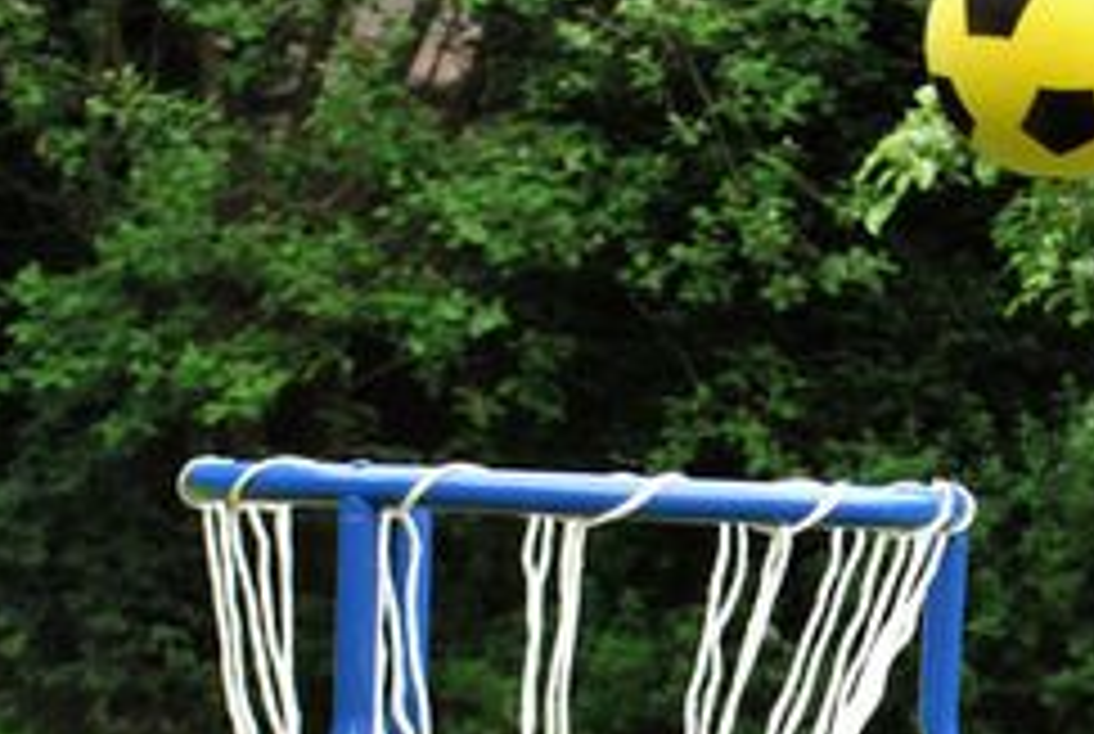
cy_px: 716
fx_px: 3836
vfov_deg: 10.8
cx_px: 896
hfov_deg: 16.1
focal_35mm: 126
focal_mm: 34
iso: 400
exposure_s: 1/320
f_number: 6.3
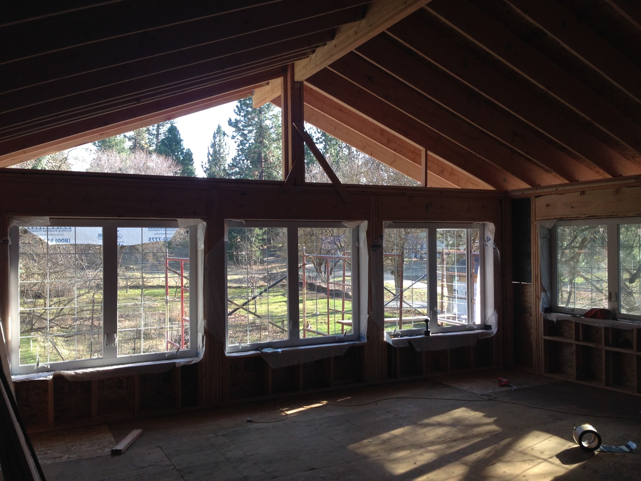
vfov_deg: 43.0
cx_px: 320
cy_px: 240
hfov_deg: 55.3
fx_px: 611
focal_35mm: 33
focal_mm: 4.12
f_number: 2.4
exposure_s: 1/120
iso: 50
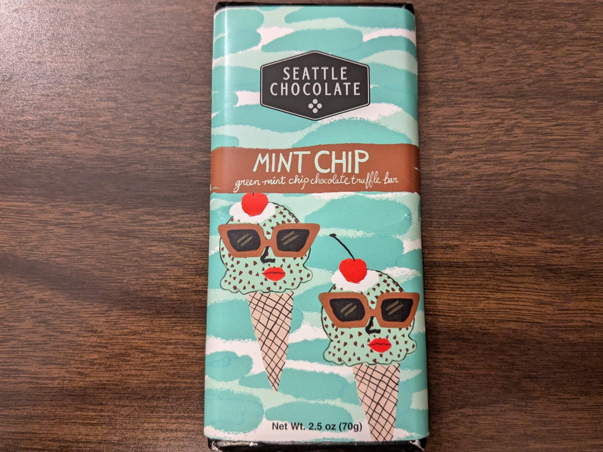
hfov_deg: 61.7
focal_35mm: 29
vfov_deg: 48.2
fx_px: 505
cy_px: 224
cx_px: 306
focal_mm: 4.38
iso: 389
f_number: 1.73
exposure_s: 1/60
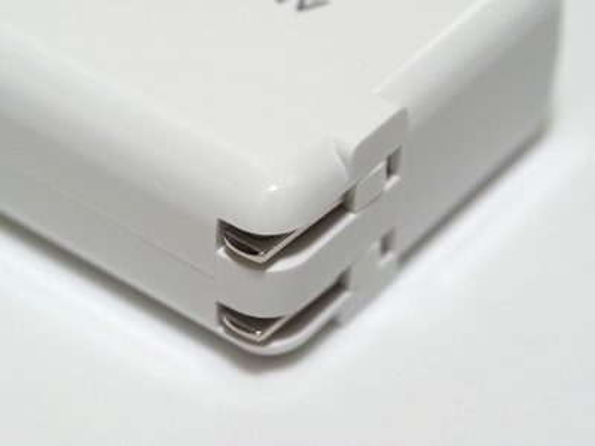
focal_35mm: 120
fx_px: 2063
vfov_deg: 12.3
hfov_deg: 16.4
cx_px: 298
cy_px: 223
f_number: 4
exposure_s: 1/125
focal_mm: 60
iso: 2000
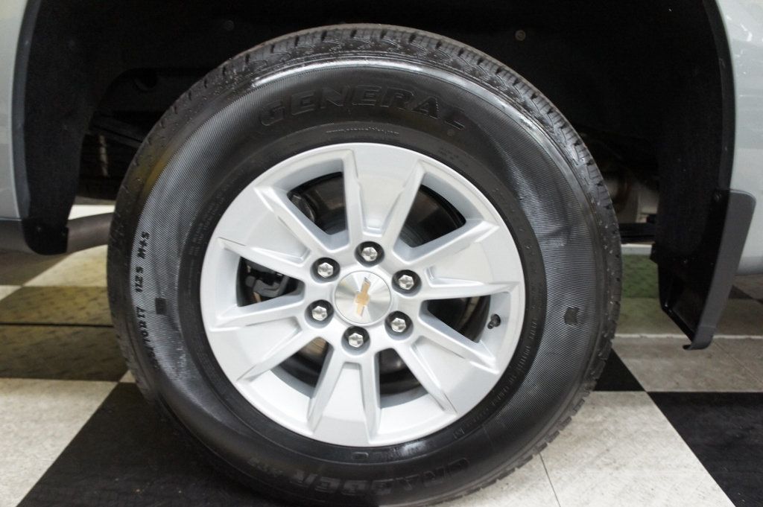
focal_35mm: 27
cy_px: 254
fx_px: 572
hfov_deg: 67.4
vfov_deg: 47.9
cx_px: 382
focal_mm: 18
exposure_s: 1/60
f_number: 3.5
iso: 1600
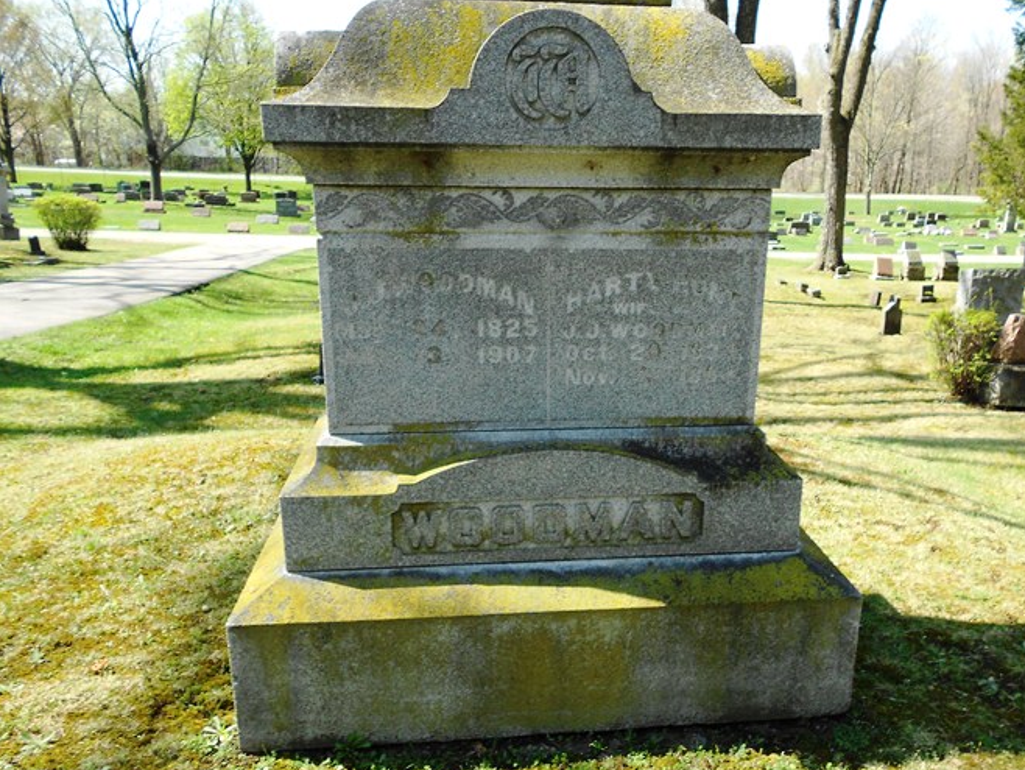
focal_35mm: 29
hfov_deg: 61.5
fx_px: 859
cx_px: 570
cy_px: 397
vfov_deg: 48.2
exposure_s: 1/200
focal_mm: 4.6
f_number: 3.2
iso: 80
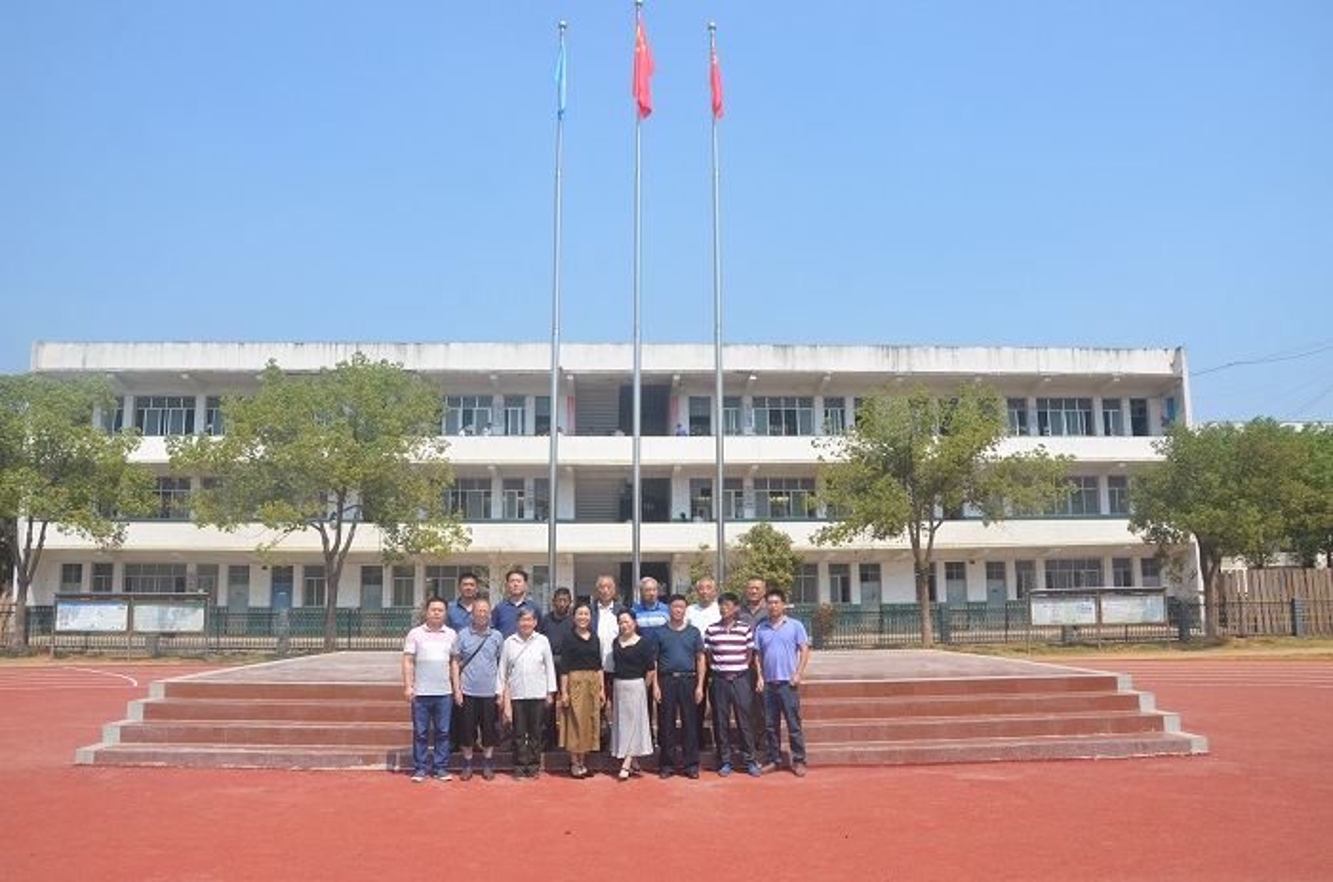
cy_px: 441
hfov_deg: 67.5
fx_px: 997
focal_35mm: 27
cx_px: 666
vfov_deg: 47.7
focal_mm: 18
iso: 100
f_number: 8
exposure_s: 1/250
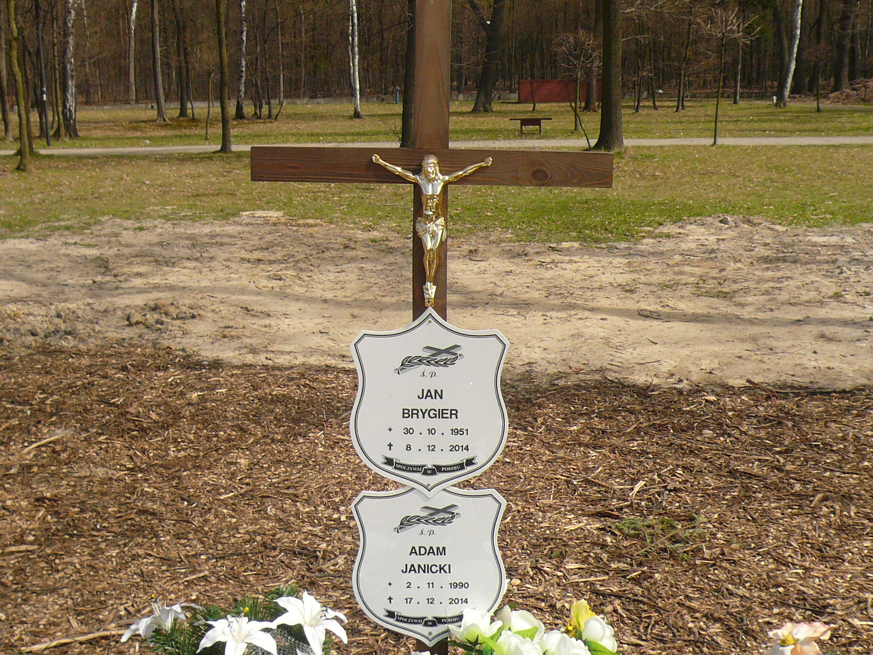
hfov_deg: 42.1
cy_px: 328
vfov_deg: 32.2
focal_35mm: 45
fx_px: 1135
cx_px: 436
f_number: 8
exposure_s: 1/200
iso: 100
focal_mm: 4.9
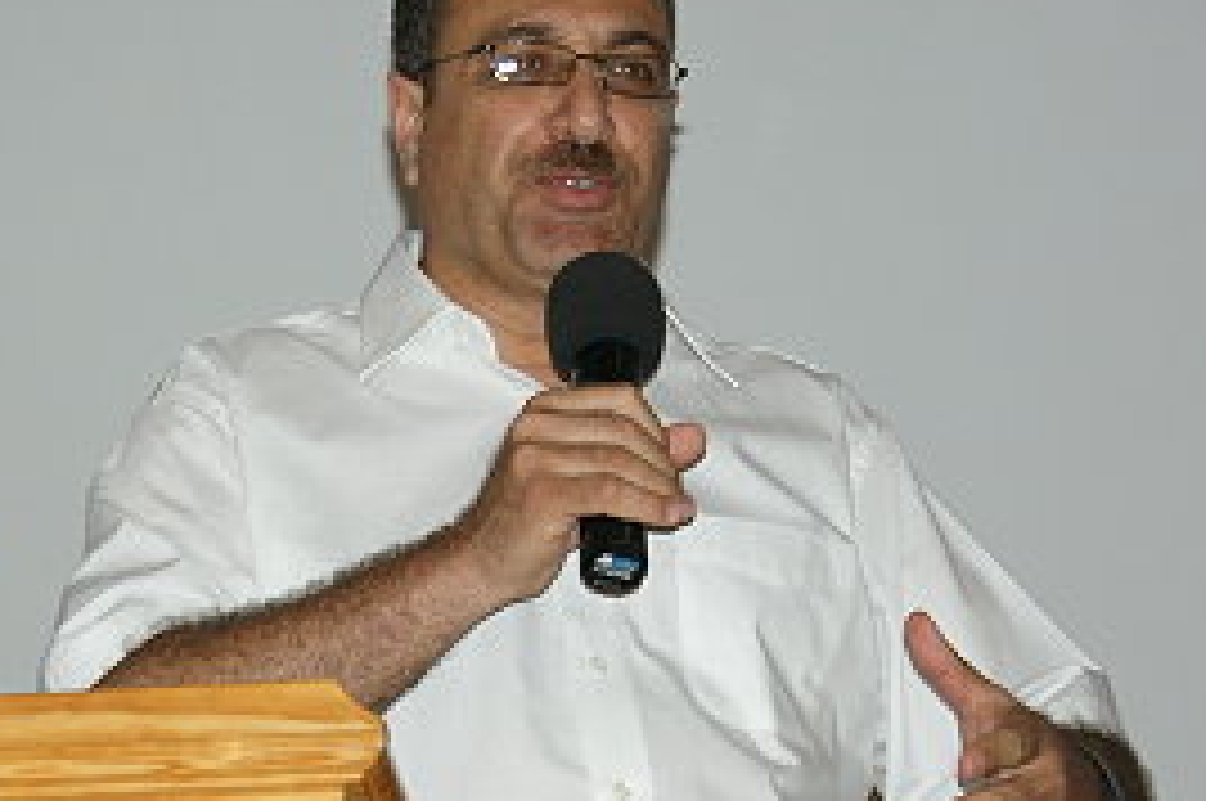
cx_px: 225
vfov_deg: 8.1
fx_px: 5621
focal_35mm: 168
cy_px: 506
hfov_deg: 12.2
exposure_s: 1/100
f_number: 5.6
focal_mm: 60
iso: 400
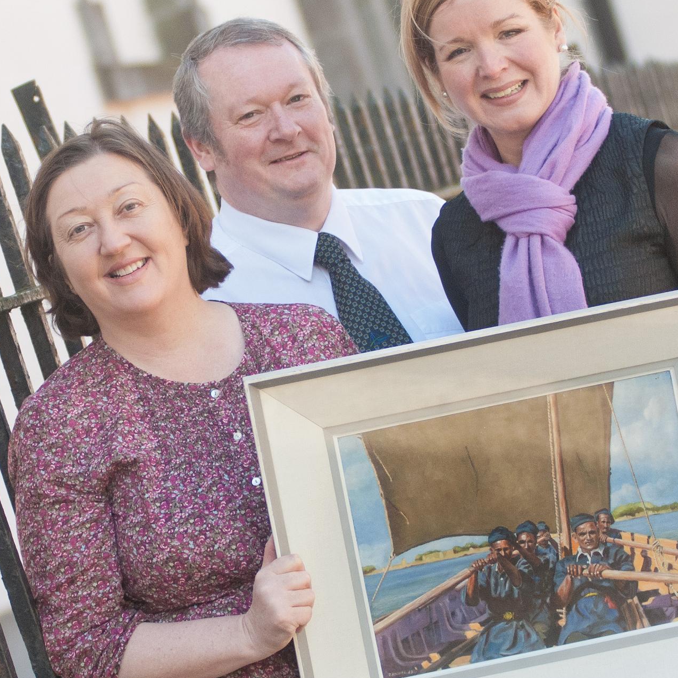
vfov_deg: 9.2
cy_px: 368
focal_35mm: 190
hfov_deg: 9.2
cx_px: 245
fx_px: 4210
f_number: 6.3
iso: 640
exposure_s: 1/2000
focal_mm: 70
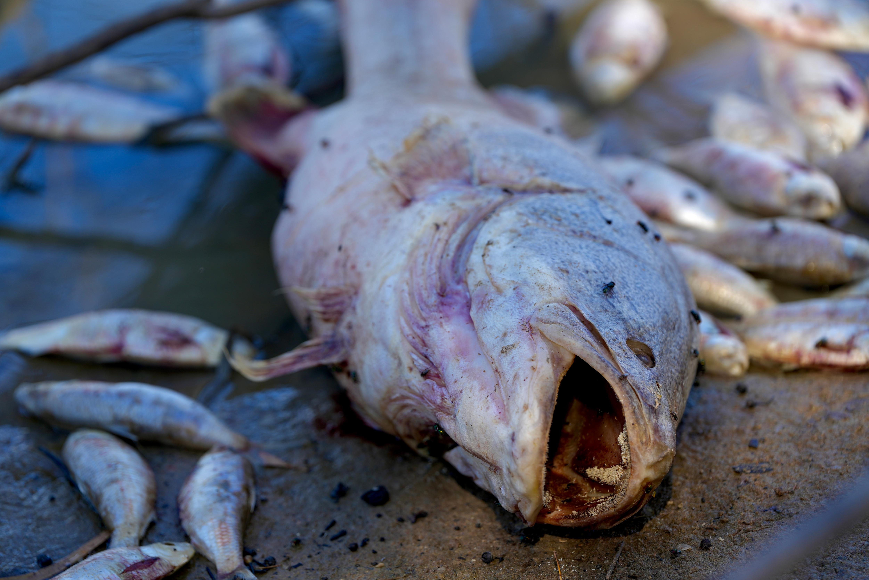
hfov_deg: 11.7
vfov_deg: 7.8
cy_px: 290
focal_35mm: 175
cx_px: 434
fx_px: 4224
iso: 100
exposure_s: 1/320
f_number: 3.5
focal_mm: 175
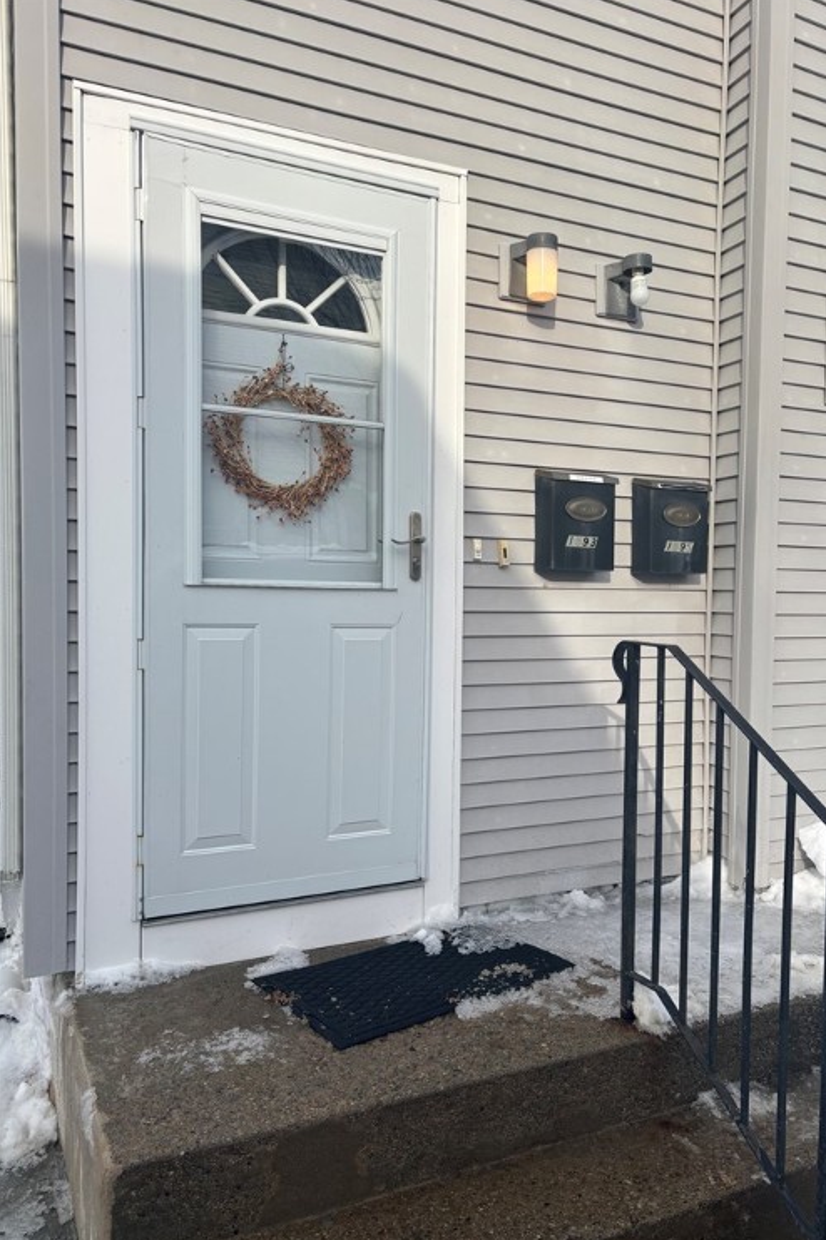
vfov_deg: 65.5
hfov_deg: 46.2
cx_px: 478
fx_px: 964
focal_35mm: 28
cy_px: 637
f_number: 1.6
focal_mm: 5.96
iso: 50
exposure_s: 1/2398
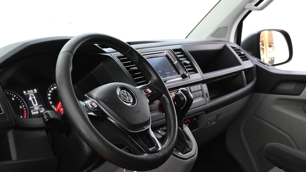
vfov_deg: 20.7
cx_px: 150
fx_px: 471
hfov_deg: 36.0
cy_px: 97
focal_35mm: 58
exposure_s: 1/60
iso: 10000
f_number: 5.3
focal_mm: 36
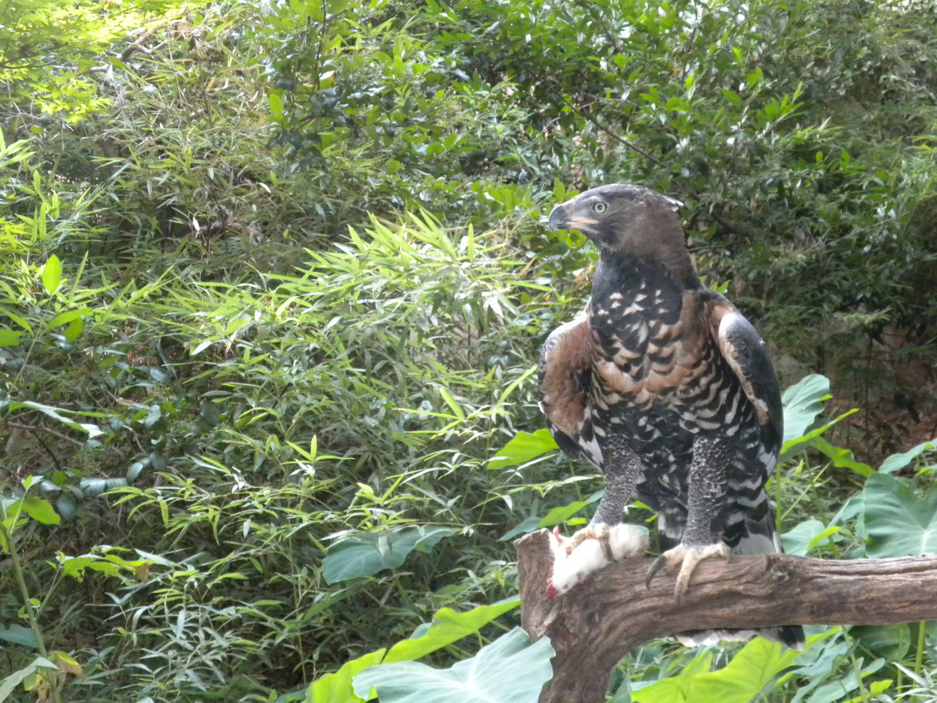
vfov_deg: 20.4
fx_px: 1949
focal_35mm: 72
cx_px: 468
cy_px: 352
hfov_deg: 27.0
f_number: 5
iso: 440
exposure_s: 1/30
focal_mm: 12.7
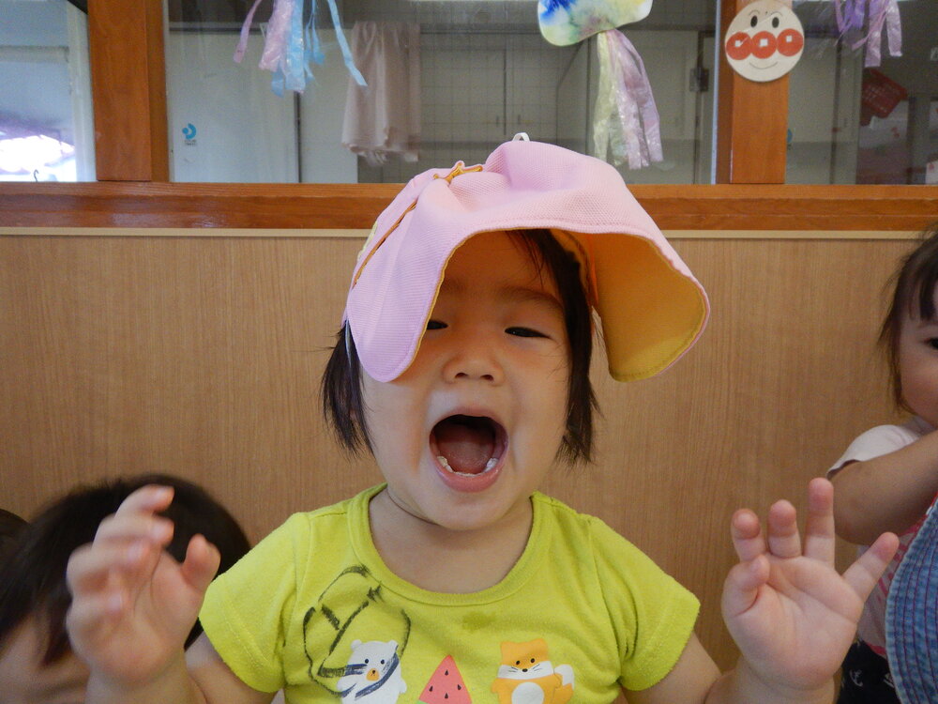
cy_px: 352
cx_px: 469
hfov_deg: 71.6
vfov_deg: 56.8
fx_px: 650
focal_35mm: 24
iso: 125
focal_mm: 4.3
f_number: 2.8
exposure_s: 1/40
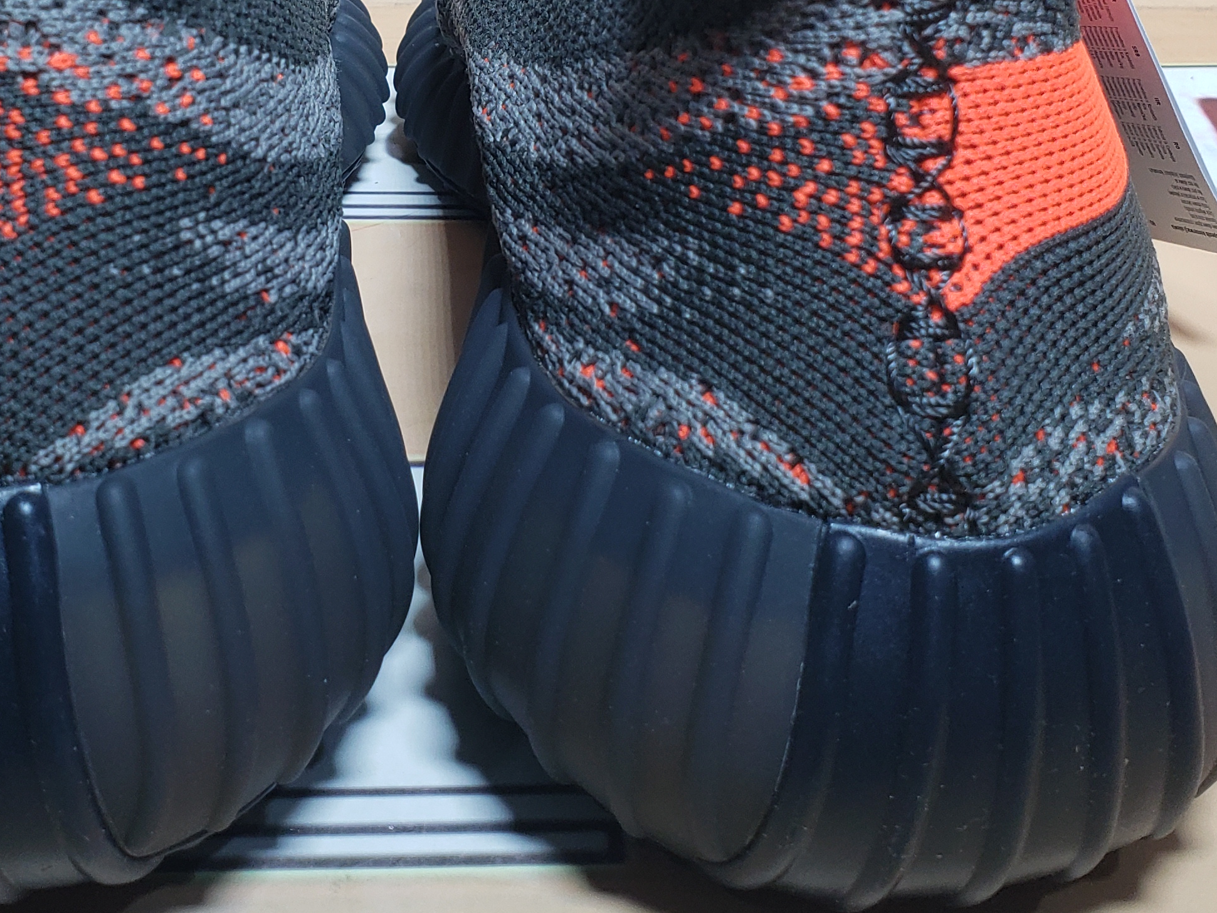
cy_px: 166
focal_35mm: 54
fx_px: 1899
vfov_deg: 26.5
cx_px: 383
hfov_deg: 35.1
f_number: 2.4
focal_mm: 4.3
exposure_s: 1/173
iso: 50
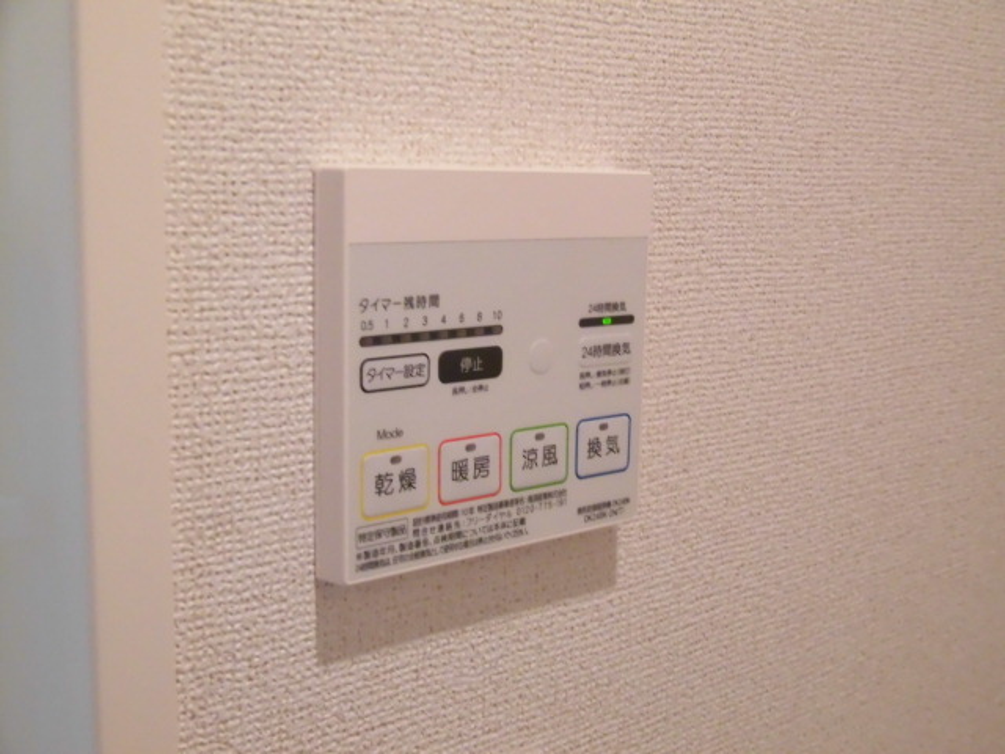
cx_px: 502
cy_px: 377
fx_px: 1481
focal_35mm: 51
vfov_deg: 28.6
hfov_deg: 37.5
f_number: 4
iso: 640
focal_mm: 9.16
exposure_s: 1/50
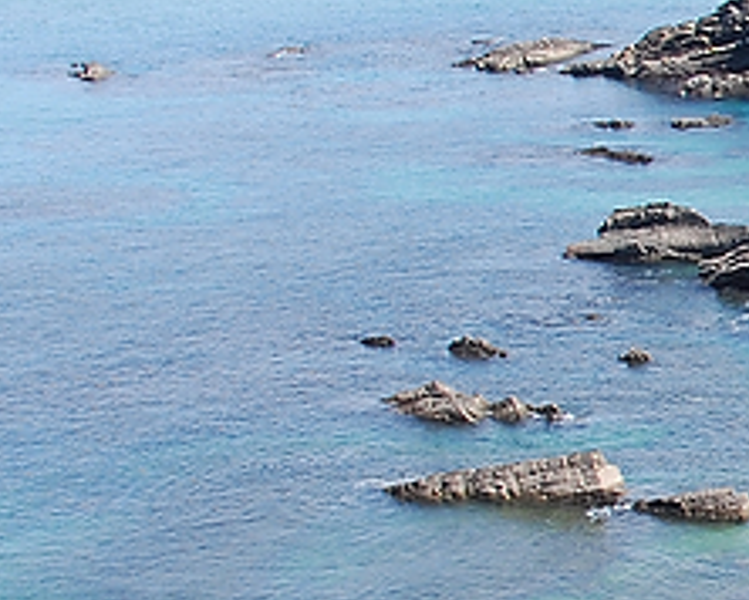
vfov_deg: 10.8
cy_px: 423
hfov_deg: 12.3
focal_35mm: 143
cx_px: 1339
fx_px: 3173
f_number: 9
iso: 200
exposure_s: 1/160
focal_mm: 22
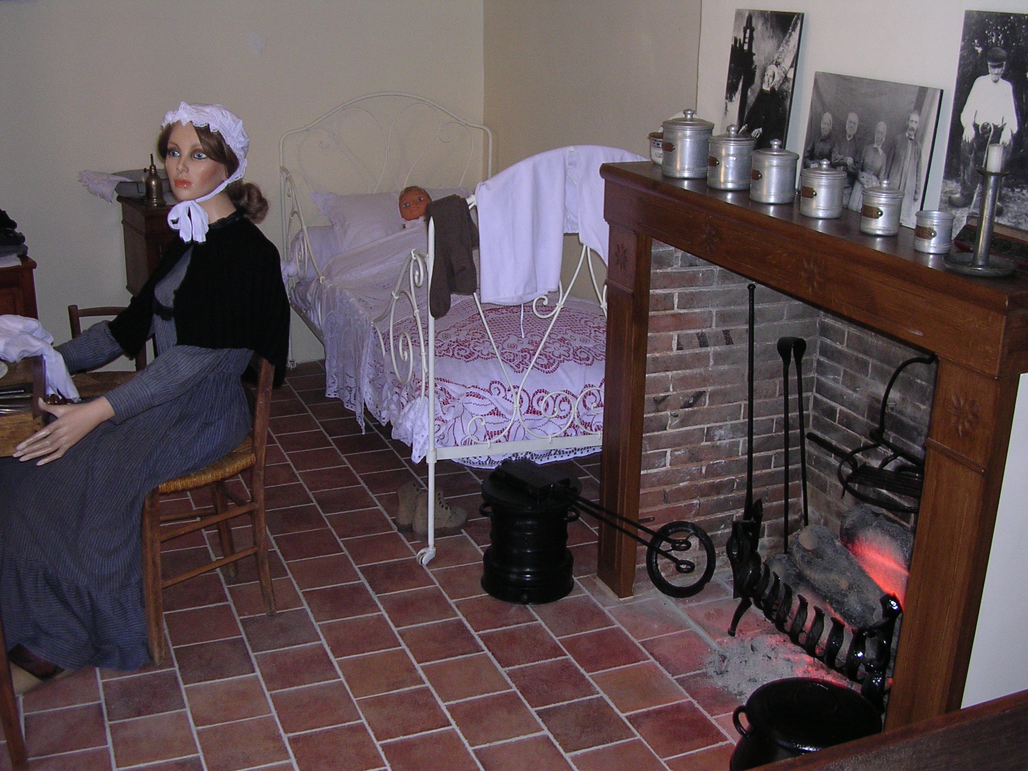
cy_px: 386
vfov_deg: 37.7
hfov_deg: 49.0
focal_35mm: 38
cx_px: 514
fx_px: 1128
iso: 192
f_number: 2.8
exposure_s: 1/60.1
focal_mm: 5.8
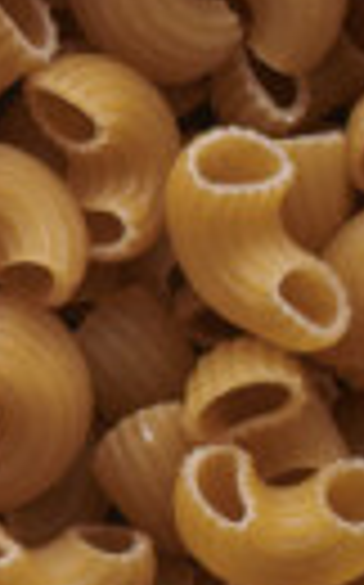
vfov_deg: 6.7
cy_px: -86
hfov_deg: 3.8
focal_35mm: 314
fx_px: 4995
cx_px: -1281
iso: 160
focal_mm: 50
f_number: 8
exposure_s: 1/100
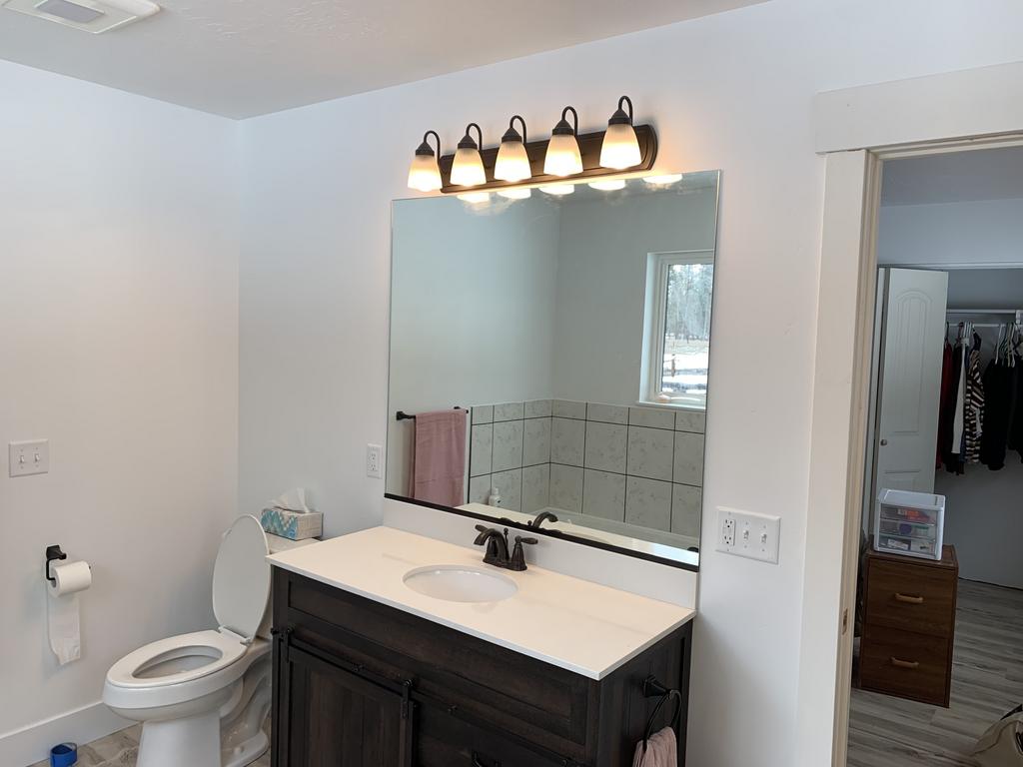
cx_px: 512
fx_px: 768
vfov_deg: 53.1
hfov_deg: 67.3
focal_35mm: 26
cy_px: 384
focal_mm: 4.25
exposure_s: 1/120
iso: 32
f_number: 1.8
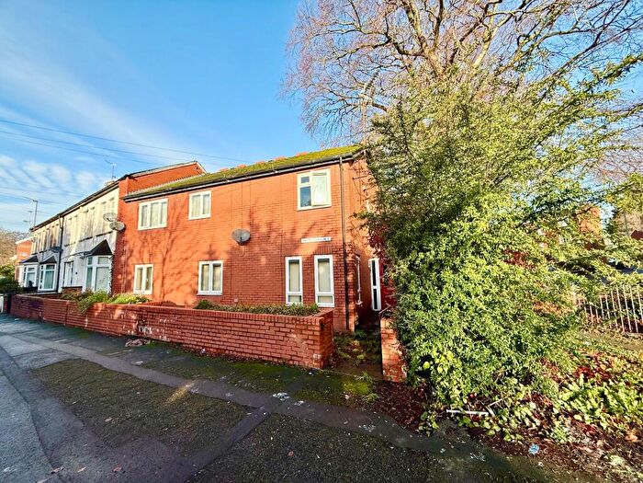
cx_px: 322
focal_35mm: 14
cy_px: 242
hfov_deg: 102.1
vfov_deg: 85.7
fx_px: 260
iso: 64
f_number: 2.2
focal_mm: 2.22
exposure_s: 1/709
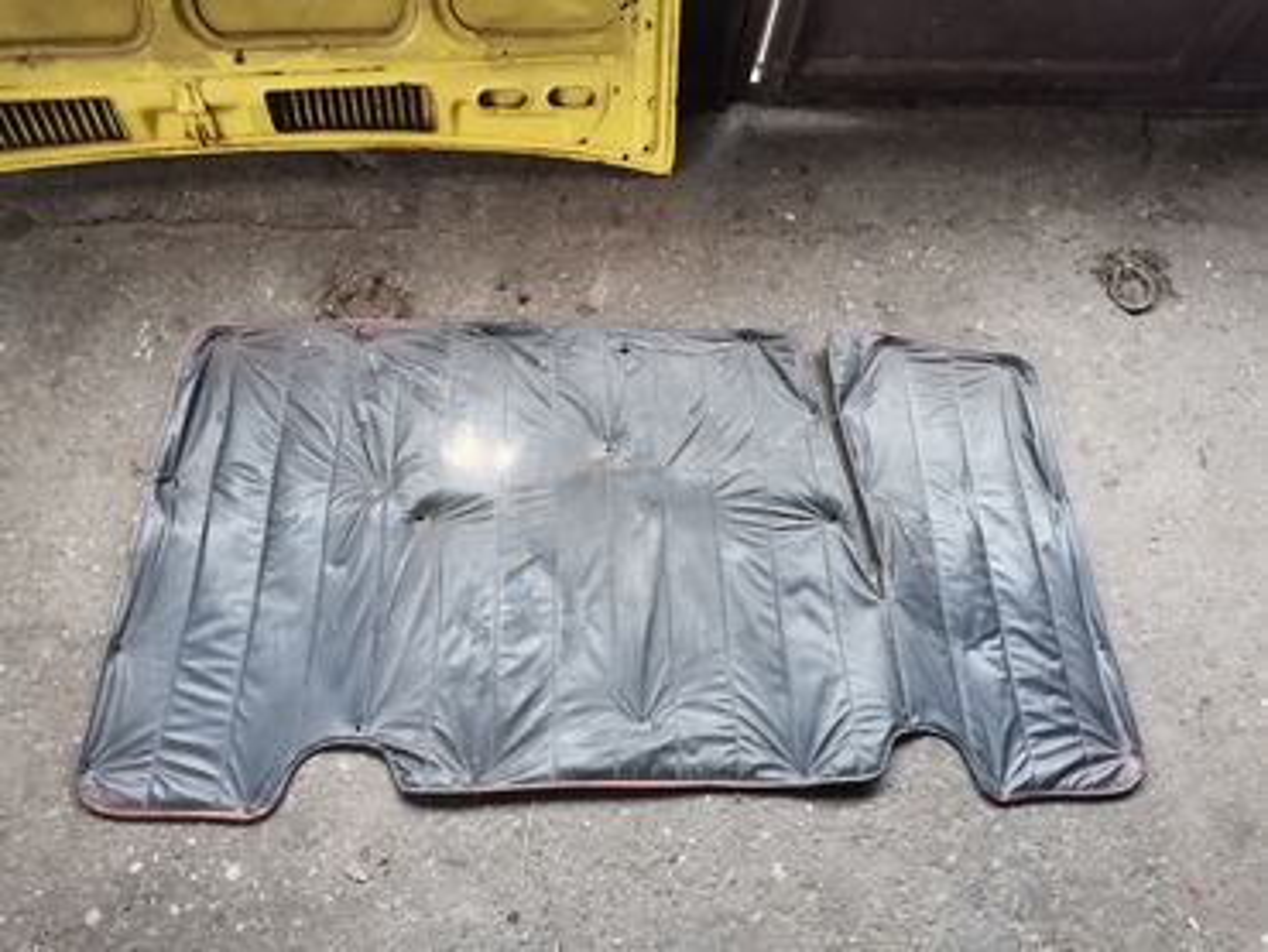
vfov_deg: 53.1
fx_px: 953
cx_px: 634
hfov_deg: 67.3
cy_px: 476
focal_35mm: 26
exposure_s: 1/25
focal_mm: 4.75
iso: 640
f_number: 1.8
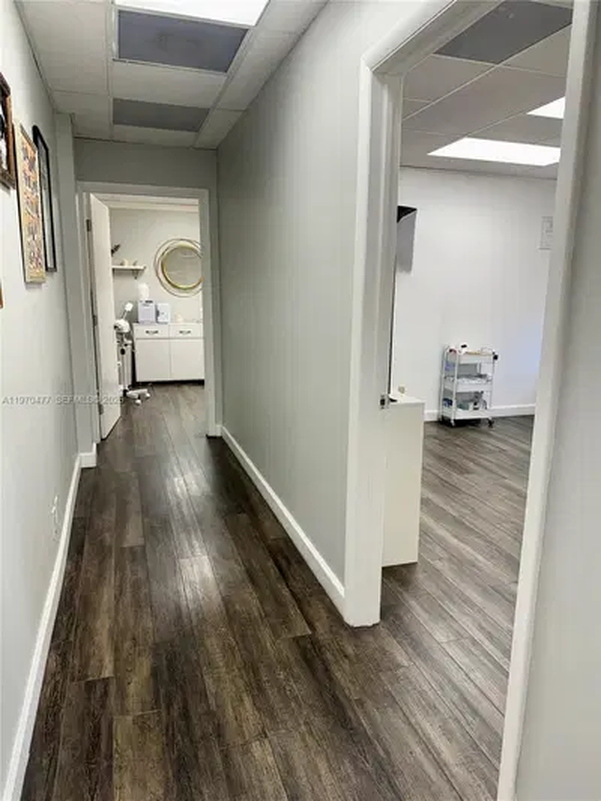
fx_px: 555
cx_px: 300
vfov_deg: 71.6
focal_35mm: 24
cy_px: 400
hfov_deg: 56.8
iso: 100
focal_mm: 6.76
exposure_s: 1/120
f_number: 1.78
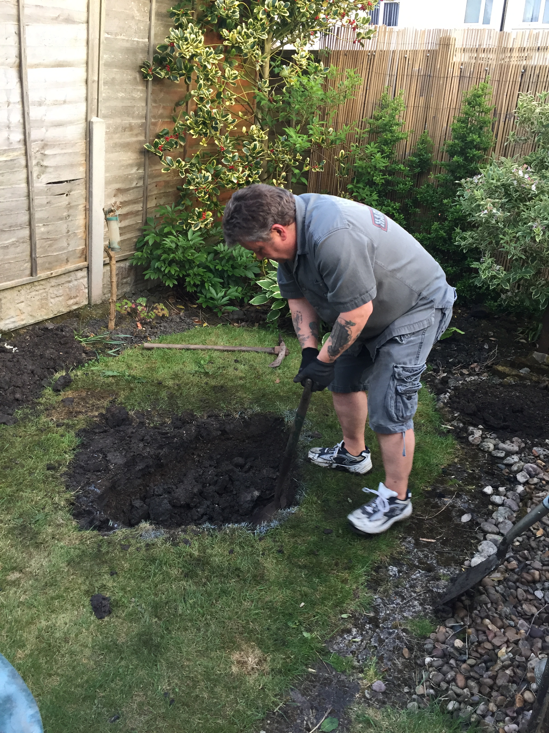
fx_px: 613
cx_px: 274
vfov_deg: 61.7
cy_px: 366
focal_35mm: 29
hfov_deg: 48.2
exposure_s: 1/33
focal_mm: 4.15
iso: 40
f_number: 2.2
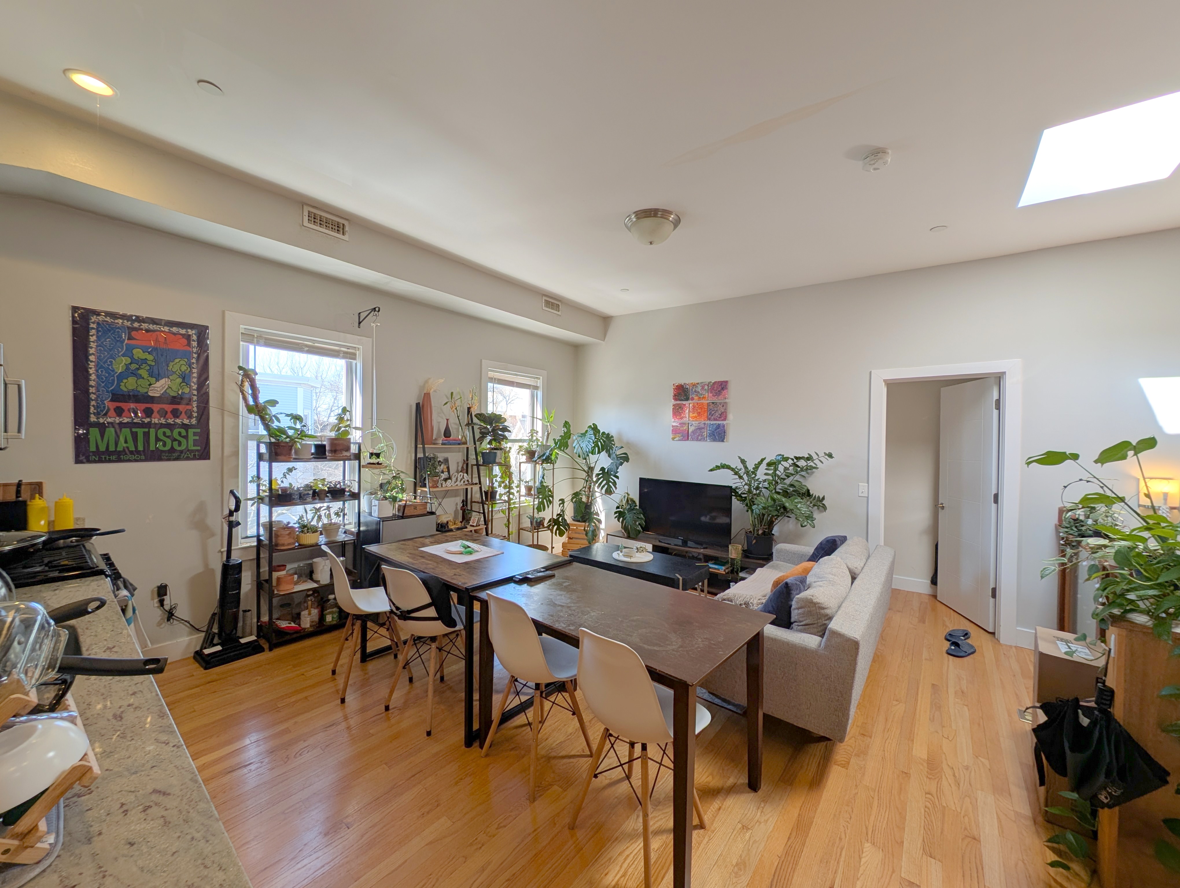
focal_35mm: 12
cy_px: 444
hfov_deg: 110.5
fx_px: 410
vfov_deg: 94.6
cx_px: 590
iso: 41
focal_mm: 2.23
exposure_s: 1/327
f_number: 1.95
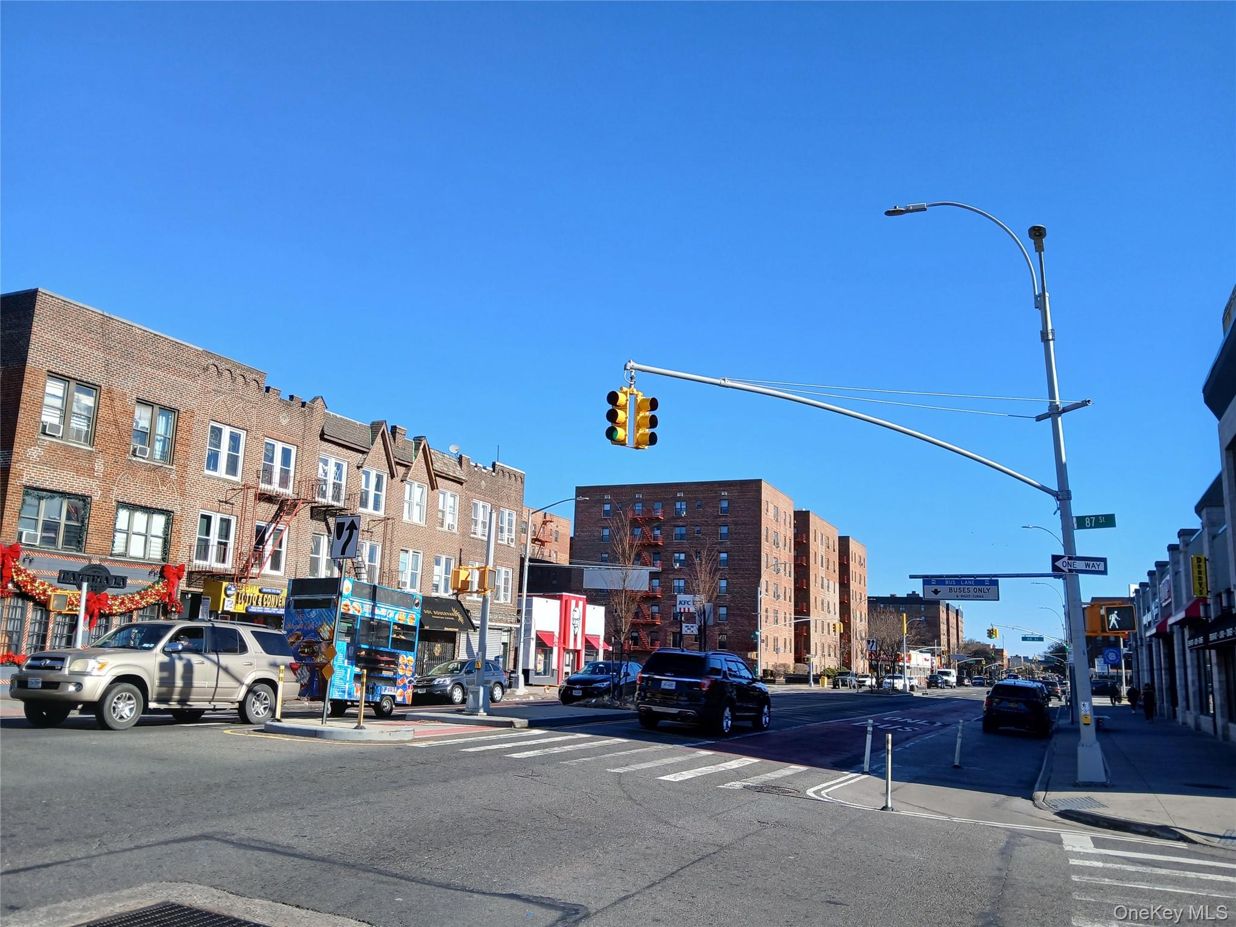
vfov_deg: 53.1
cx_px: 618
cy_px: 464
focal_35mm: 26
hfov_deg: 67.3
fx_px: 928
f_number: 1.8
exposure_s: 1/479
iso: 20
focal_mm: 3.98
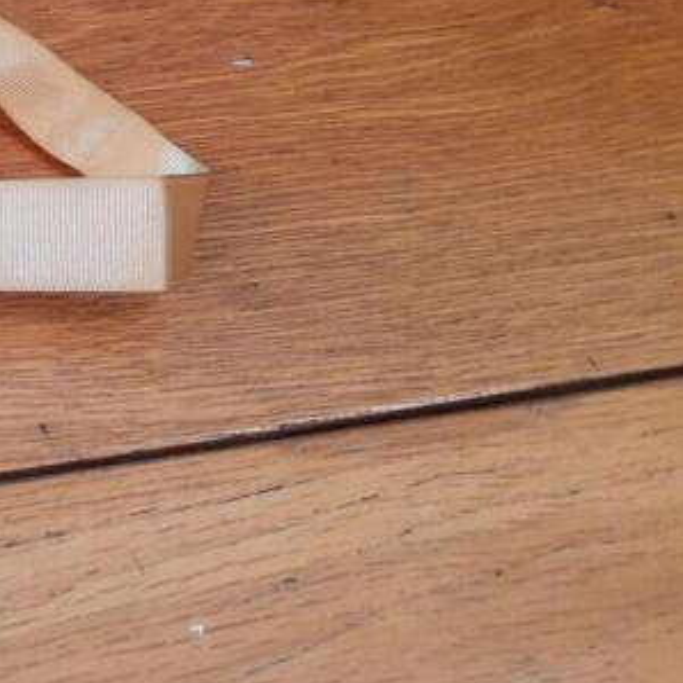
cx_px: -170
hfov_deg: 25.3
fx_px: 1339
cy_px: 81
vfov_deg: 27.7
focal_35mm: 60
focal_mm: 3.6
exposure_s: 1/24
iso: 200
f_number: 1.9
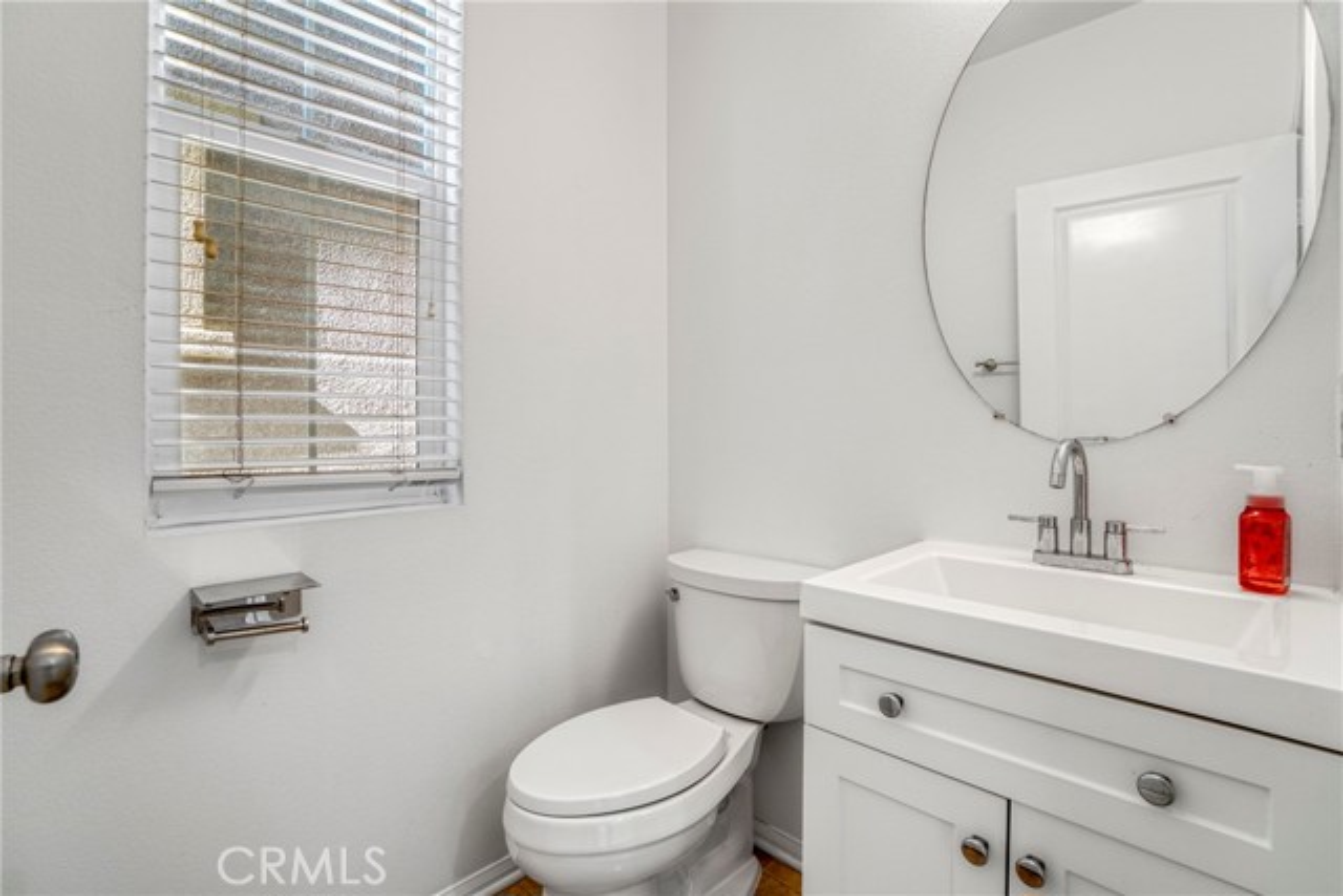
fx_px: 560
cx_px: 672
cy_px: 448
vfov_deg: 77.4
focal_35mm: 15
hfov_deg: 100.4
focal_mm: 10
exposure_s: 1/20
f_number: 4.5
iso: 400
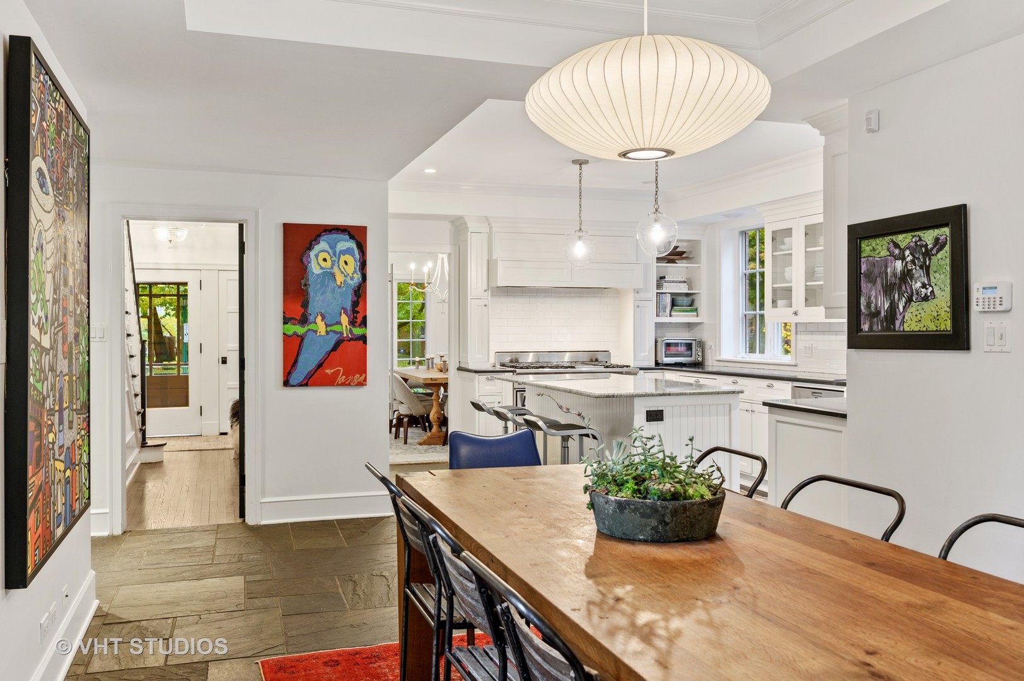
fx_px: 853
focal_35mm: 30
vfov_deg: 43.5
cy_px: 340
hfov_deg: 62.0
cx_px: 512
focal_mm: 30
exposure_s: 1/1.43
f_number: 8
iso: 200
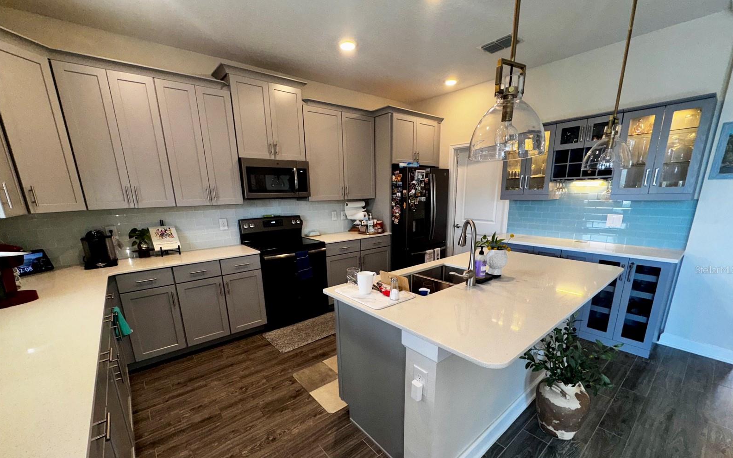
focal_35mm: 15
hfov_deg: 101.5
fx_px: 300
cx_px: 369
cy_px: 270
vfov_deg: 74.1
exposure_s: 1/60
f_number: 2.2
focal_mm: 2.22
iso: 80
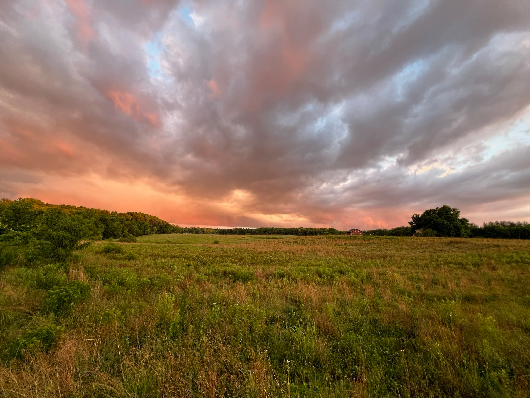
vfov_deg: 89.9
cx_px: 265
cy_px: 199
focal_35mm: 13
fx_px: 199
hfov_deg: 106.2
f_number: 1.8
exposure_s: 1/99
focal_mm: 1.57
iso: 80
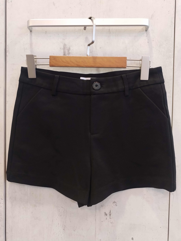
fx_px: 202
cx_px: 90
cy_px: 120
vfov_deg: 61.7
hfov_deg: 48.2
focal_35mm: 29
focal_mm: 4.75
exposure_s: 1/25
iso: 764
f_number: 1.8
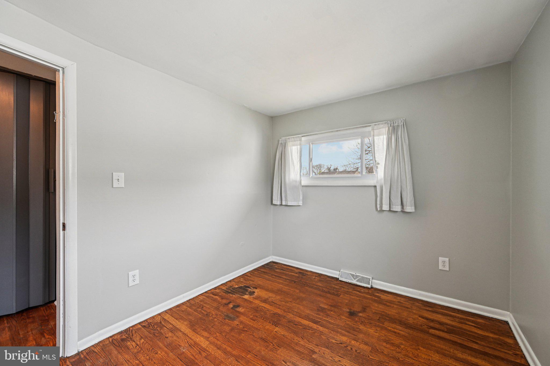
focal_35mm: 14
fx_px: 214
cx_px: 275
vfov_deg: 81.2
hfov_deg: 104.3
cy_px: 183
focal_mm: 14
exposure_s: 1/15
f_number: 8
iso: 180
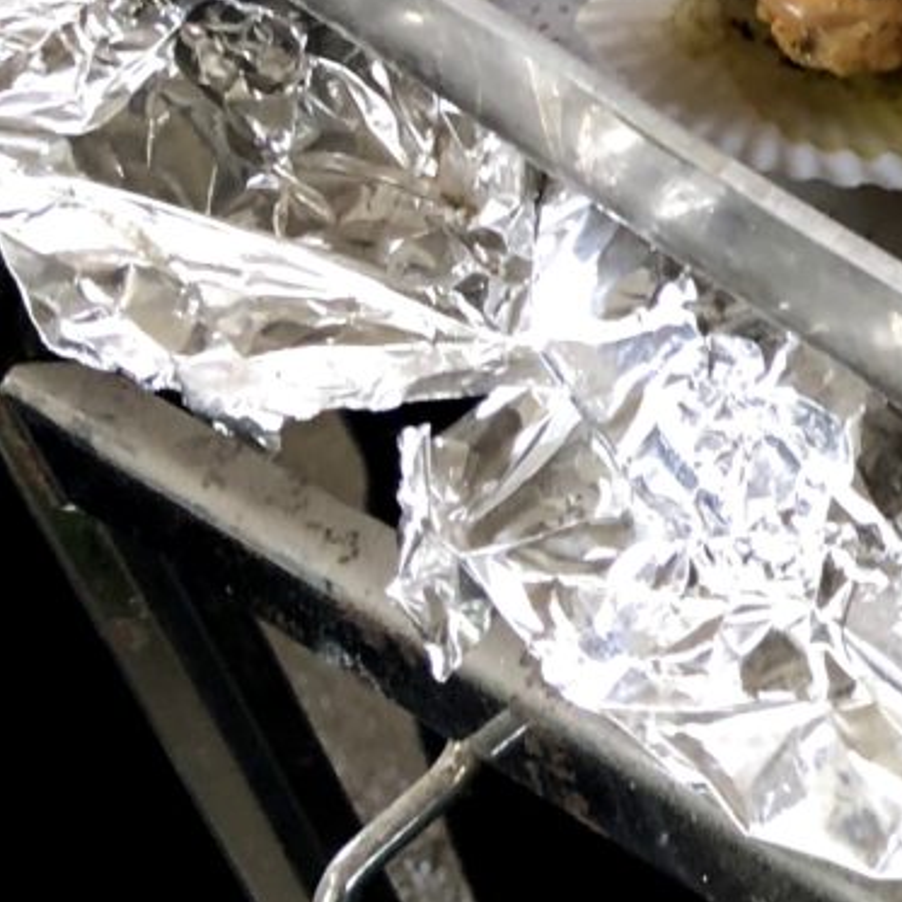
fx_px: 3007
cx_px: 1855
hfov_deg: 14.1
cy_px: -94
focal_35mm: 102
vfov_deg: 16.5
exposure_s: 1/17
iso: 50
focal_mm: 4
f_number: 1.8
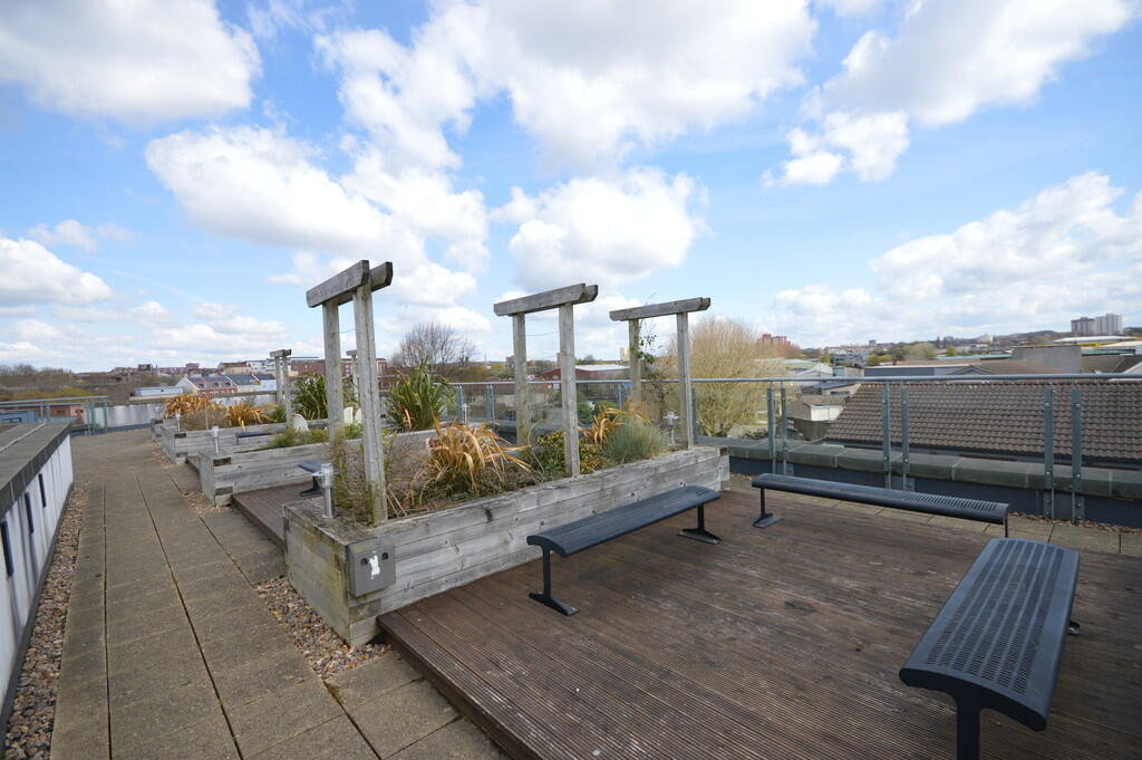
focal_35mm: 15
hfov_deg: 100.4
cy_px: 380
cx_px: 571
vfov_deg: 77.2
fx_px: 475
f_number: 7.1
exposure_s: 1/200
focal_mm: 10
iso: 100
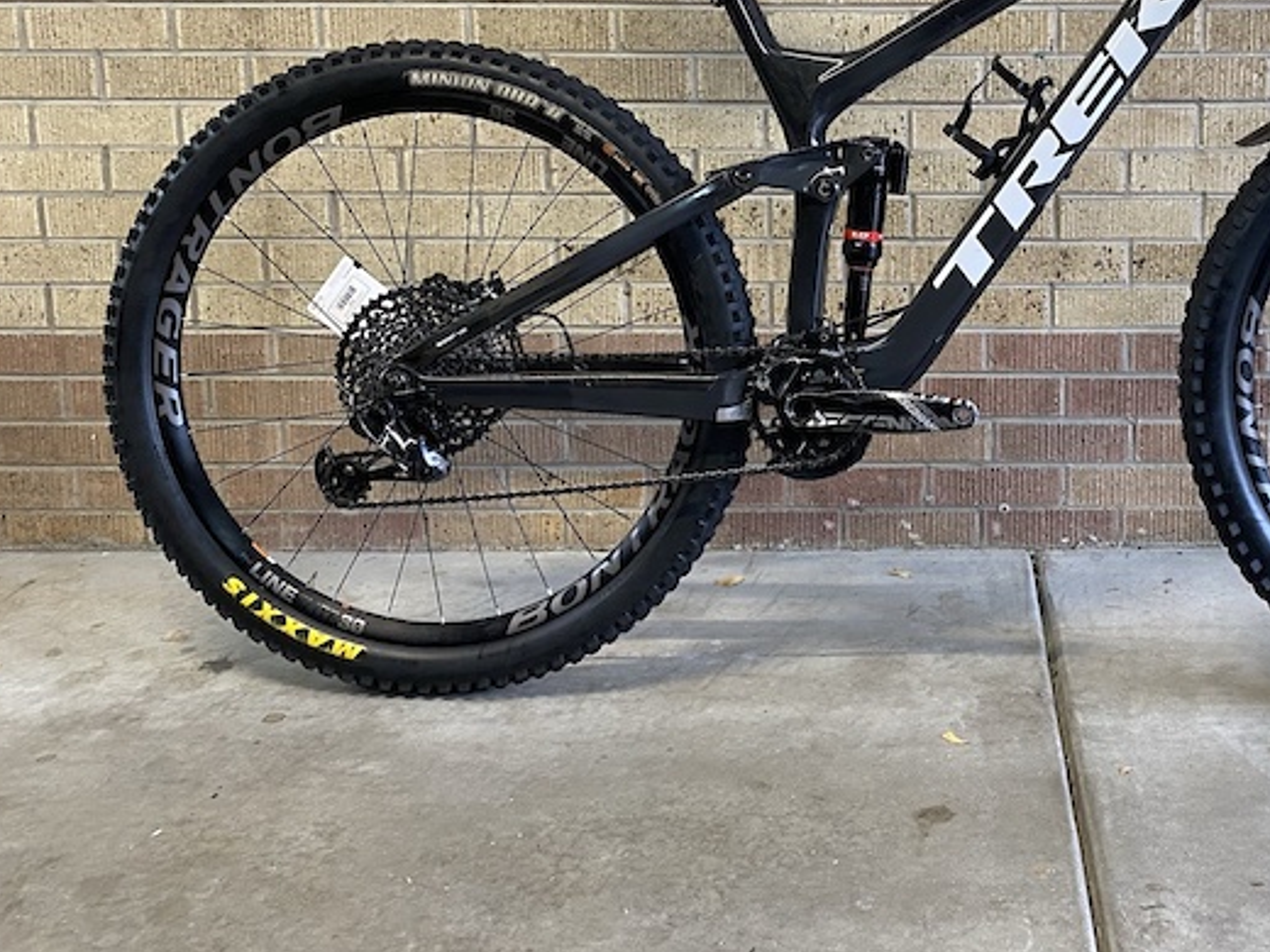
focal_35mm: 40
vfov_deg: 35.3
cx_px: 940
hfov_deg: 45.3
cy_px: 259
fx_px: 1468
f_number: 1.8
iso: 250
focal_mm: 4.25
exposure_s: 1/60
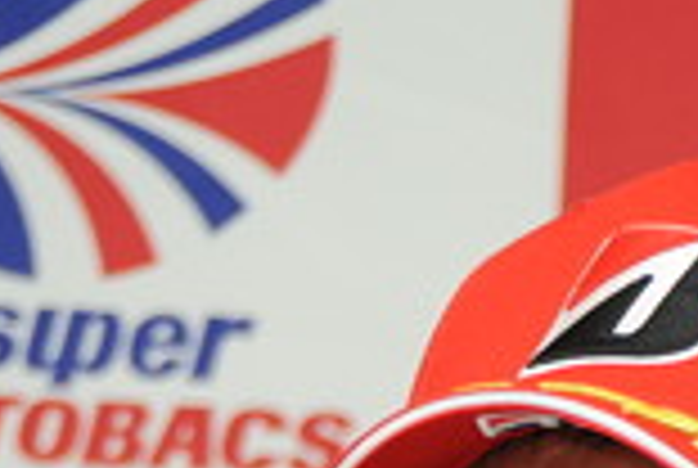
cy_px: 1030
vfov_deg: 1.5
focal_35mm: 927
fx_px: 18008
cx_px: 558
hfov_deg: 2.2
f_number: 5.6
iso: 800
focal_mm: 200
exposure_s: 1/180
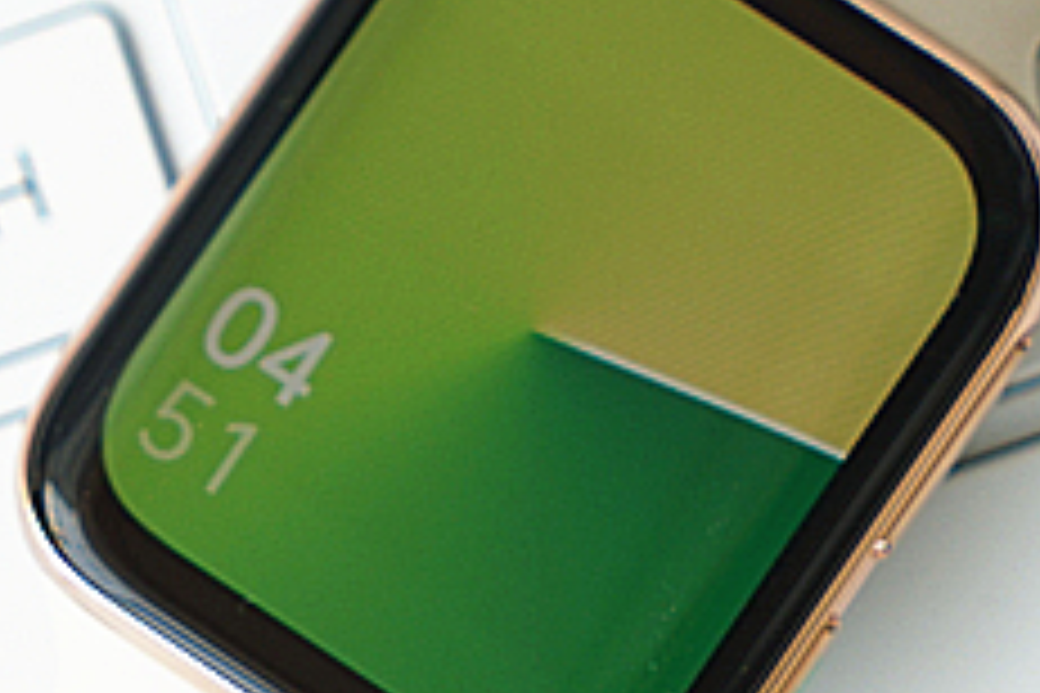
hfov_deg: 8.1
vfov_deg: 5.4
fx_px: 7366
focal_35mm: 255
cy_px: 486
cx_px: 590
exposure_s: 1/100
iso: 320
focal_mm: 59
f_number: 4.5
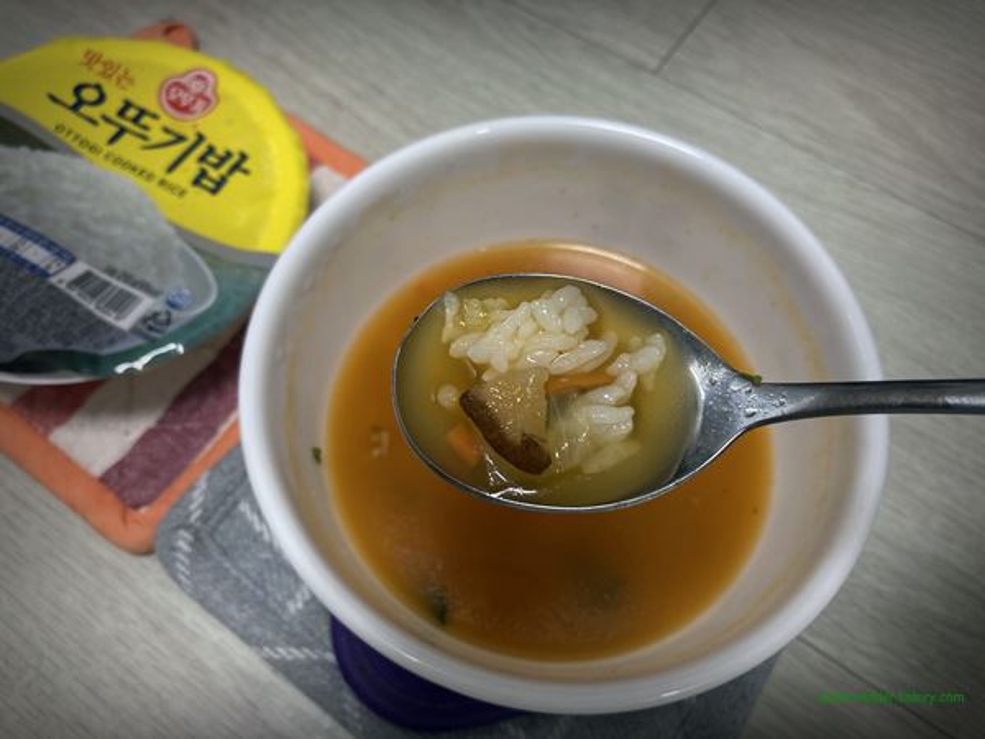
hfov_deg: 63.4
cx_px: 492
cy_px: 370
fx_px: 797
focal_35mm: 28
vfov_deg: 49.7
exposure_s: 1/60
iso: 100
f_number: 1.8
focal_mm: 3.99
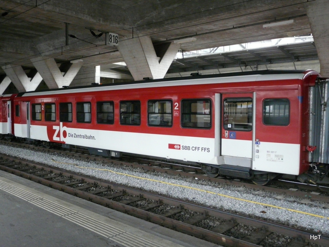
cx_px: 164
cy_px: 124
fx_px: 295
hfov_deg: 58.4
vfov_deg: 45.4
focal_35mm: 31
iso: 500
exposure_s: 1/125
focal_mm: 5.1
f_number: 2.8
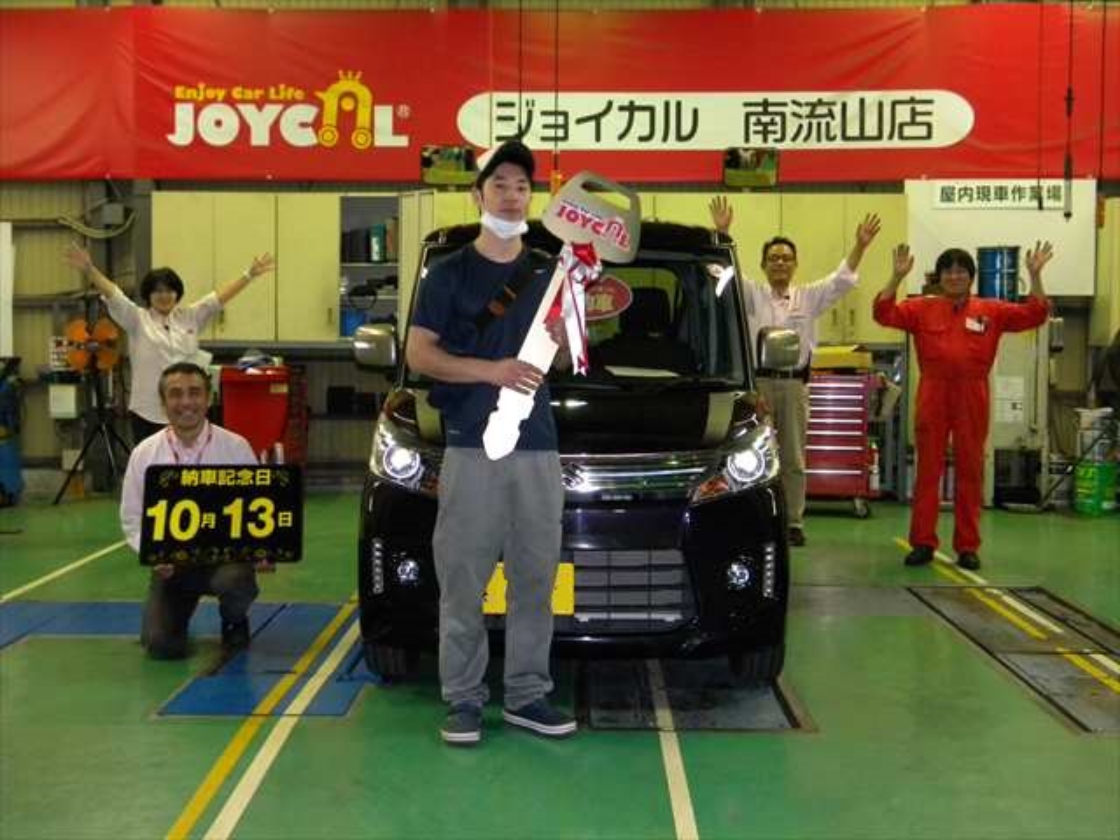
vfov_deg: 35.1
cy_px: 420
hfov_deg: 45.8
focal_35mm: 41
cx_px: 560
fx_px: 1327
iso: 400
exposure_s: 1/30
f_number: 3.8
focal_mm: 7.3
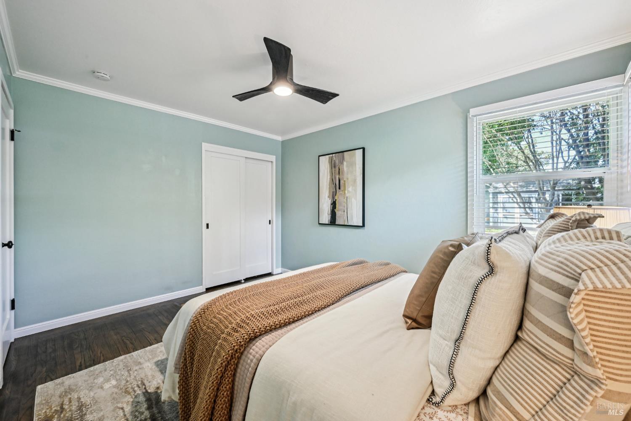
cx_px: 316
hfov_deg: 104.3
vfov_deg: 81.2
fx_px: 245
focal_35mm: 14
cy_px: 210
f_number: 13
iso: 1600
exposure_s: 1/25
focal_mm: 14
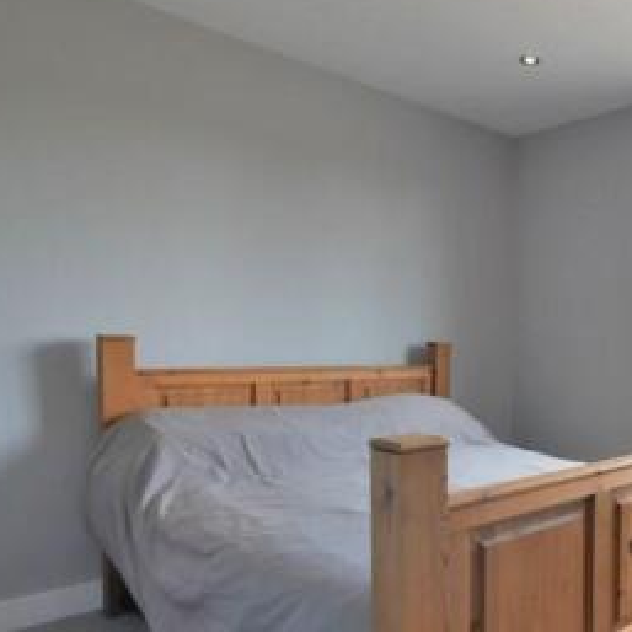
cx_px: 644
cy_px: 382
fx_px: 578
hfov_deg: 46.9
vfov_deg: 56.8
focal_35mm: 28
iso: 200
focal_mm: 7
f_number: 4
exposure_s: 1/125
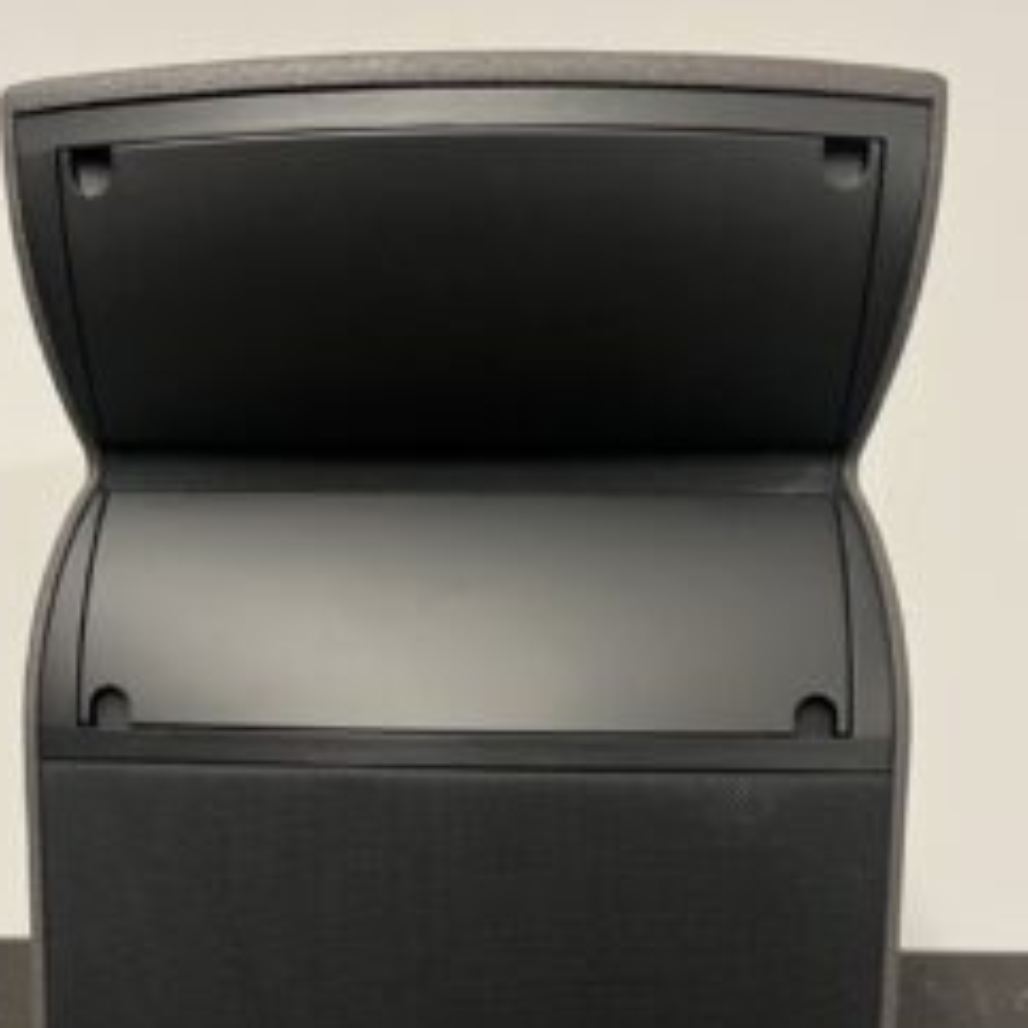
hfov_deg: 43.7
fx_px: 1277
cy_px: 845
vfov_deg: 41.7
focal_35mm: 38
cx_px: 442
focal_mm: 5.7
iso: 640
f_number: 1.5
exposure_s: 1/33
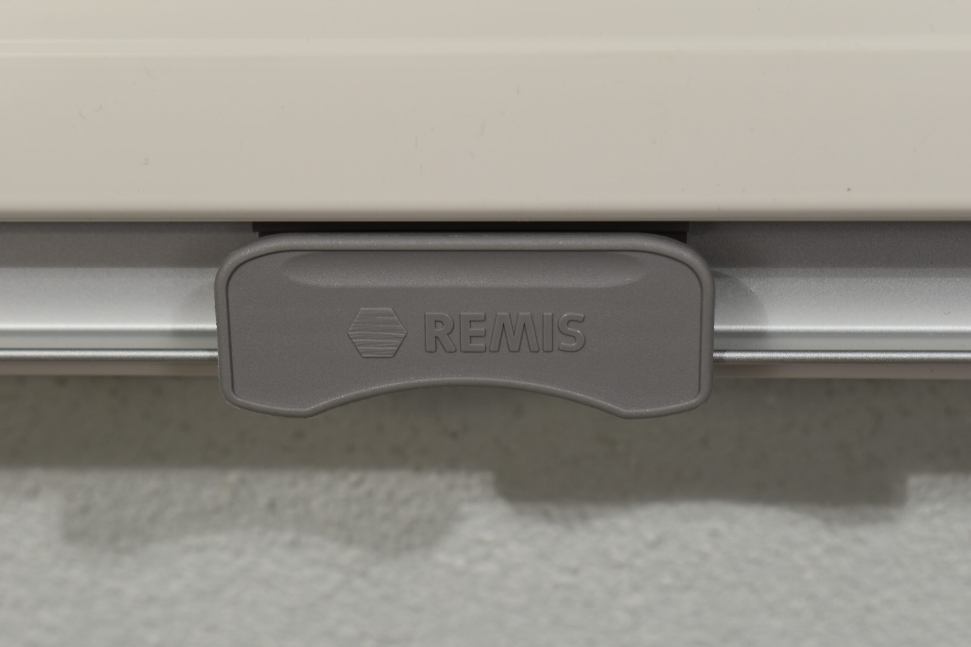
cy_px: 324
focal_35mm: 75
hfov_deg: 27.0
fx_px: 2023
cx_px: 486
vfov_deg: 18.2
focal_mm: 50
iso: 320
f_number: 8
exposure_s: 1/60
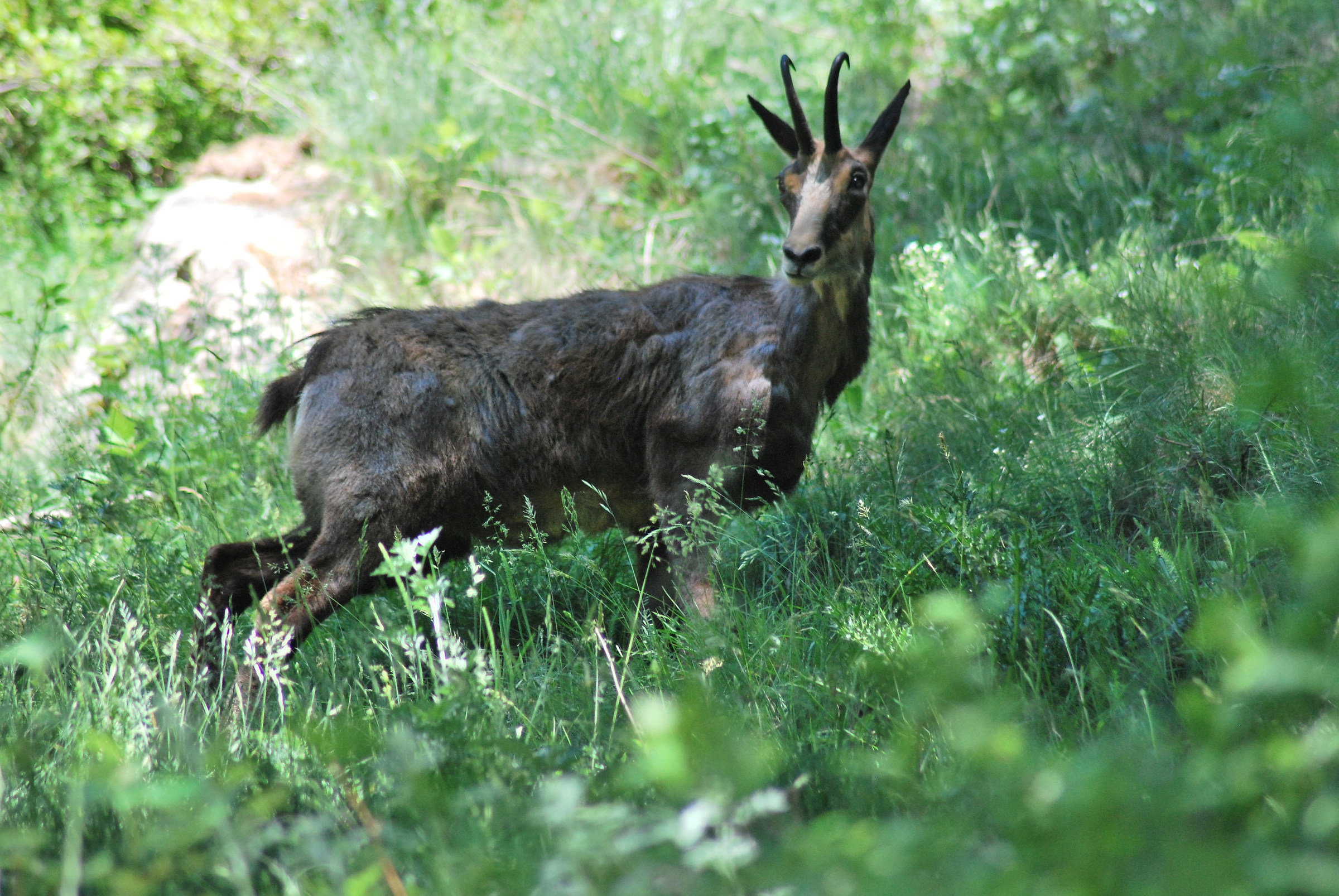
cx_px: 670
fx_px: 12287
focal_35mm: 330
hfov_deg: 6.2
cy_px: 448
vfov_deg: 4.2
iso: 500
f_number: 5
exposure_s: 1/500
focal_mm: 220
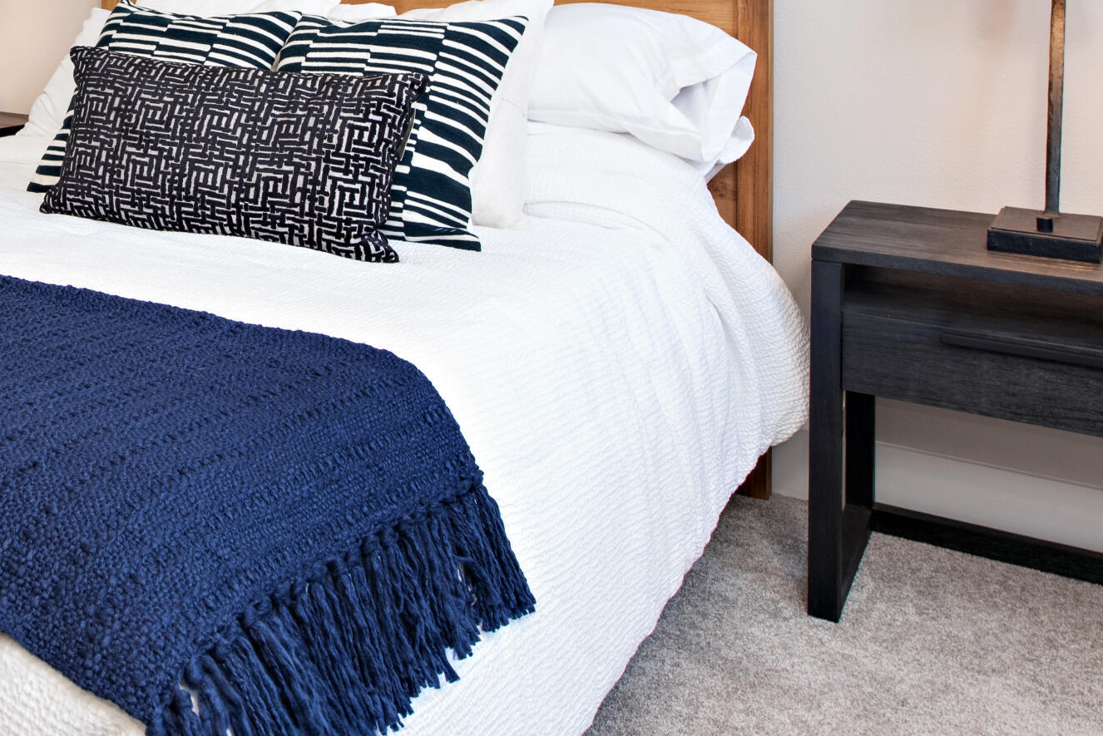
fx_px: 1318
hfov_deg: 39.8
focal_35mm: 43
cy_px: -27
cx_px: -9
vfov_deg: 28.9
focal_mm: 19
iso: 500
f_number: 9
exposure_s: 1/20
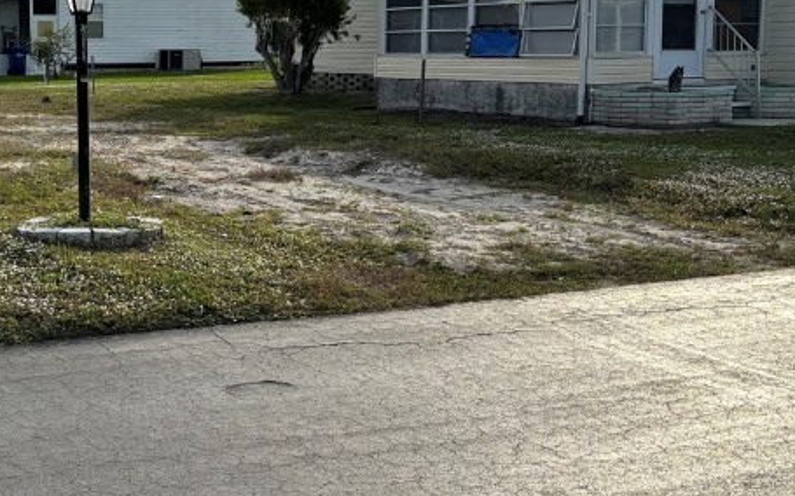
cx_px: 105
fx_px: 1343
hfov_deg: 31.7
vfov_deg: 20.9
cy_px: 204
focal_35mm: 62
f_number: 1.6
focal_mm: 5.96
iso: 50
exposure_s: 1/4082
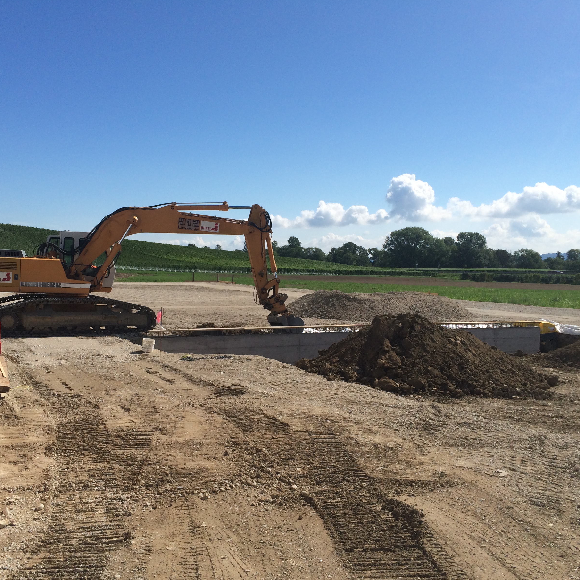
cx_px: 263
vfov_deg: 47.2
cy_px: 295
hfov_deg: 47.2
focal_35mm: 35
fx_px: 663
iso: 32
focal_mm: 4.15
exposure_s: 1/3731
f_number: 2.2
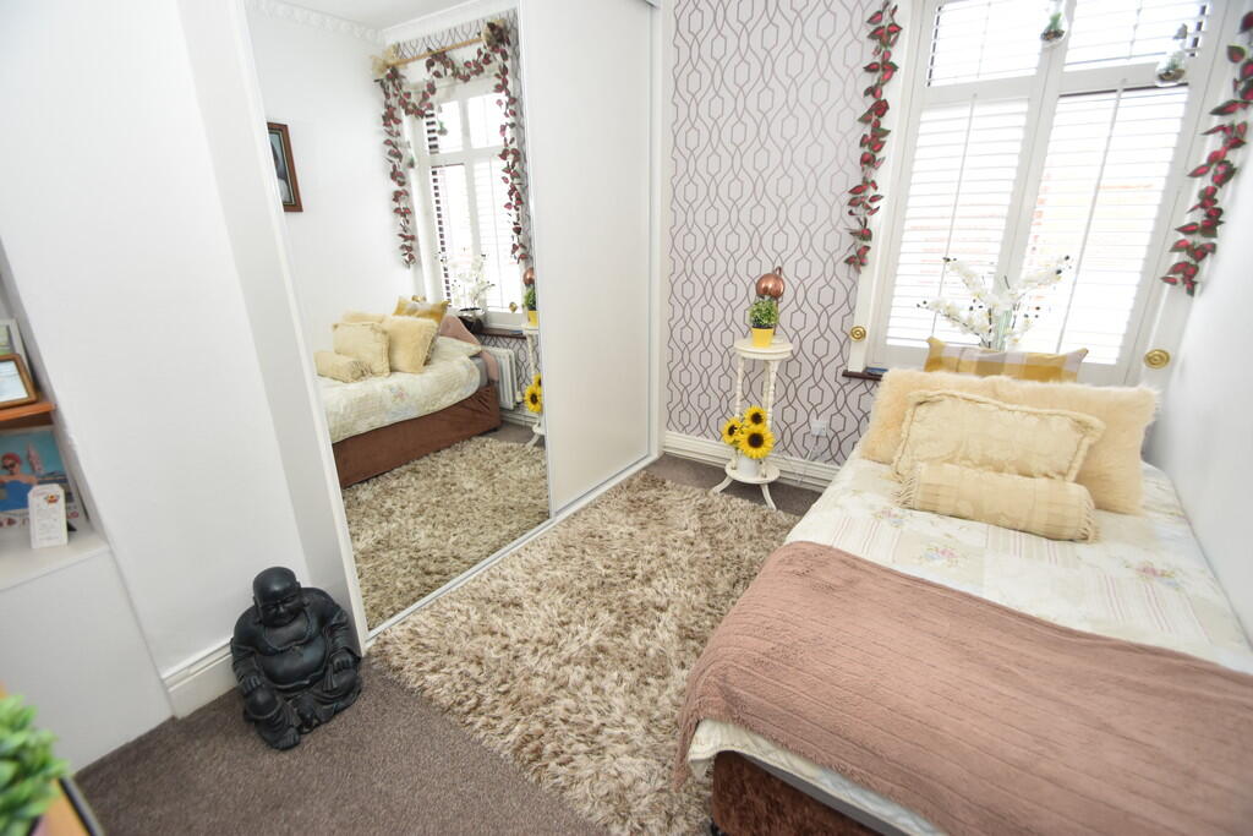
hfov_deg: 100.4
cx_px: 626
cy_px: 418
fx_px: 522
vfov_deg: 77.3
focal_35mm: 15
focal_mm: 10
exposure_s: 1/80
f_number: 4.5
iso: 800
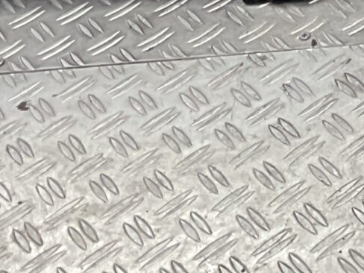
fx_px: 1598
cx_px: 562
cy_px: -271
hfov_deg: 12.3
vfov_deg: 9.2
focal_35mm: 152
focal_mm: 3
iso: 40
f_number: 1.8
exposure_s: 1/120
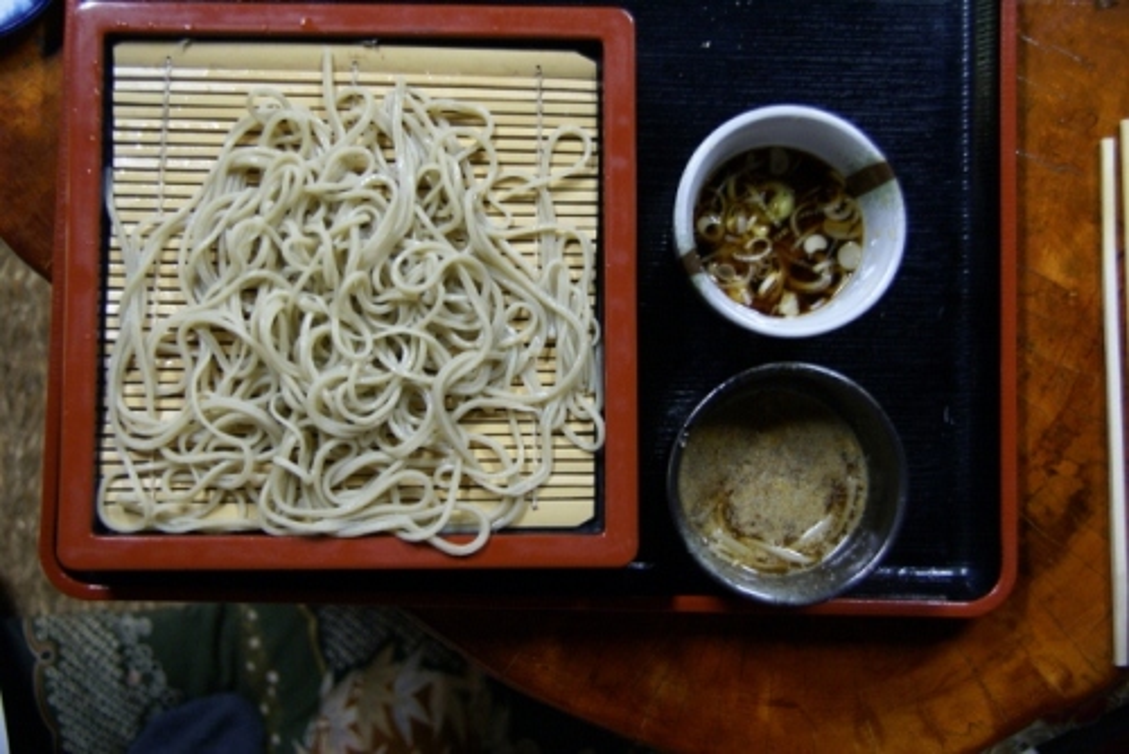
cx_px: 564
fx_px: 1318
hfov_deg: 46.4
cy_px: 377
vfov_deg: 31.9
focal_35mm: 42
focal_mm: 28
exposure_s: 1/8
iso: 400
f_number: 4
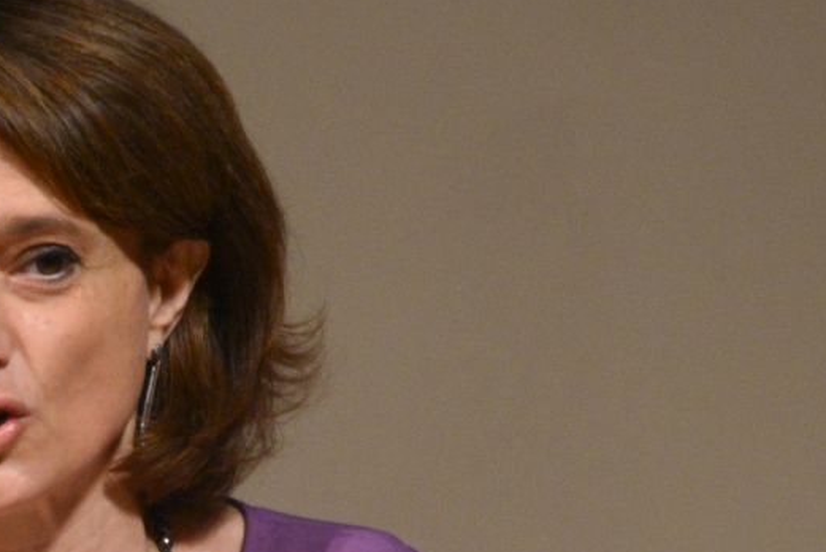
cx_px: -33
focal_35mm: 691
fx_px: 15863
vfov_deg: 2.0
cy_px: 500
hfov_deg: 3.0
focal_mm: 300
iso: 1250
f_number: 5.6
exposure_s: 1/125
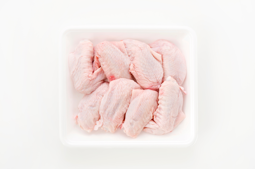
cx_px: 128
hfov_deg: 45.0
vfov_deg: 30.7
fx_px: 307
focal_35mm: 44
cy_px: 84
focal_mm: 29
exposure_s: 1/60
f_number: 14
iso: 100
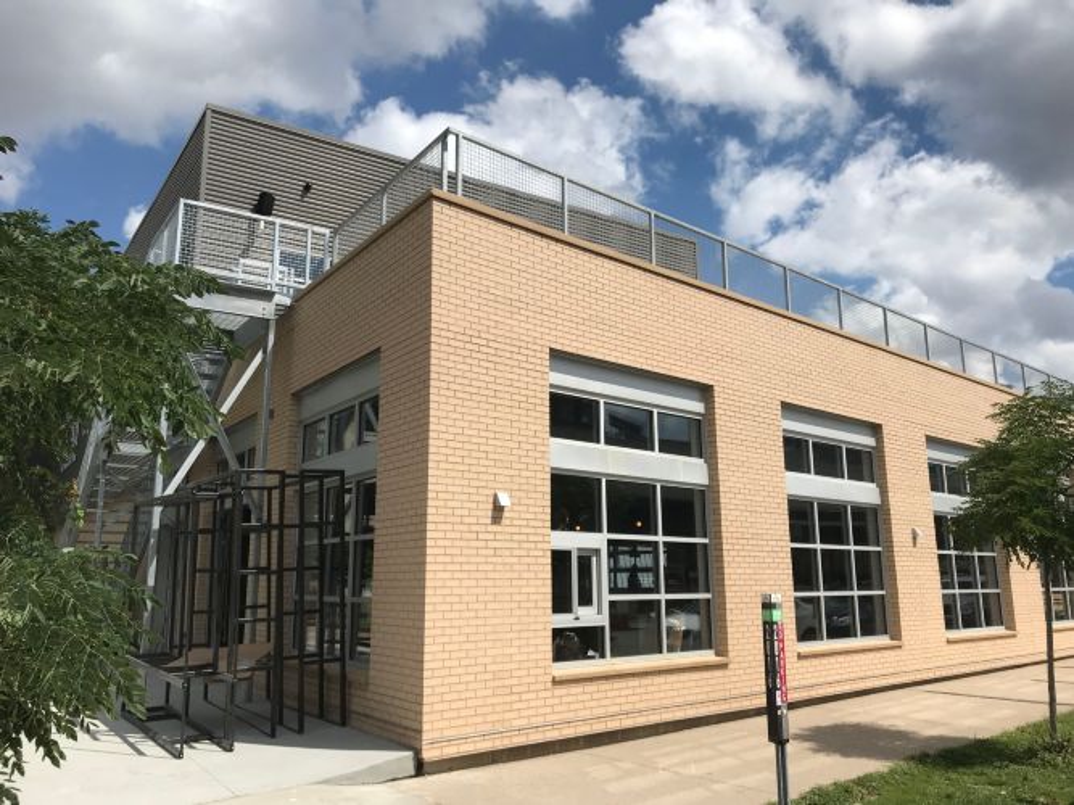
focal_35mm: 28
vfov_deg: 49.7
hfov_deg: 63.5
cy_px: 402
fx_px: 869
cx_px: 537
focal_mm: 3.99
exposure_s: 1/4167
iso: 20
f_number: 1.8
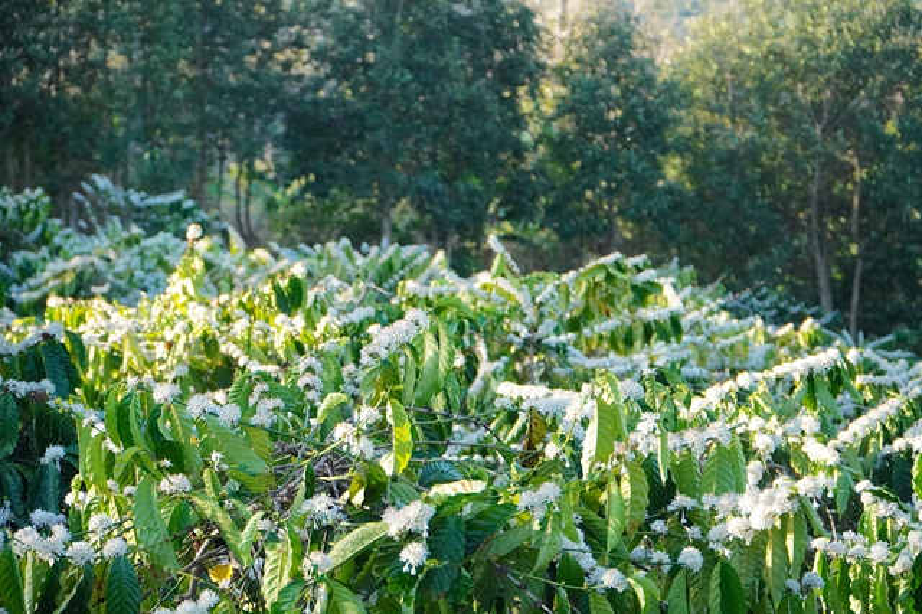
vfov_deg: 13.2
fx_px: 2649
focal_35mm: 104
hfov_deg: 19.7
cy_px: 307
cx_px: 461
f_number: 4.5
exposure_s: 1/4000
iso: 5000
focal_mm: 69
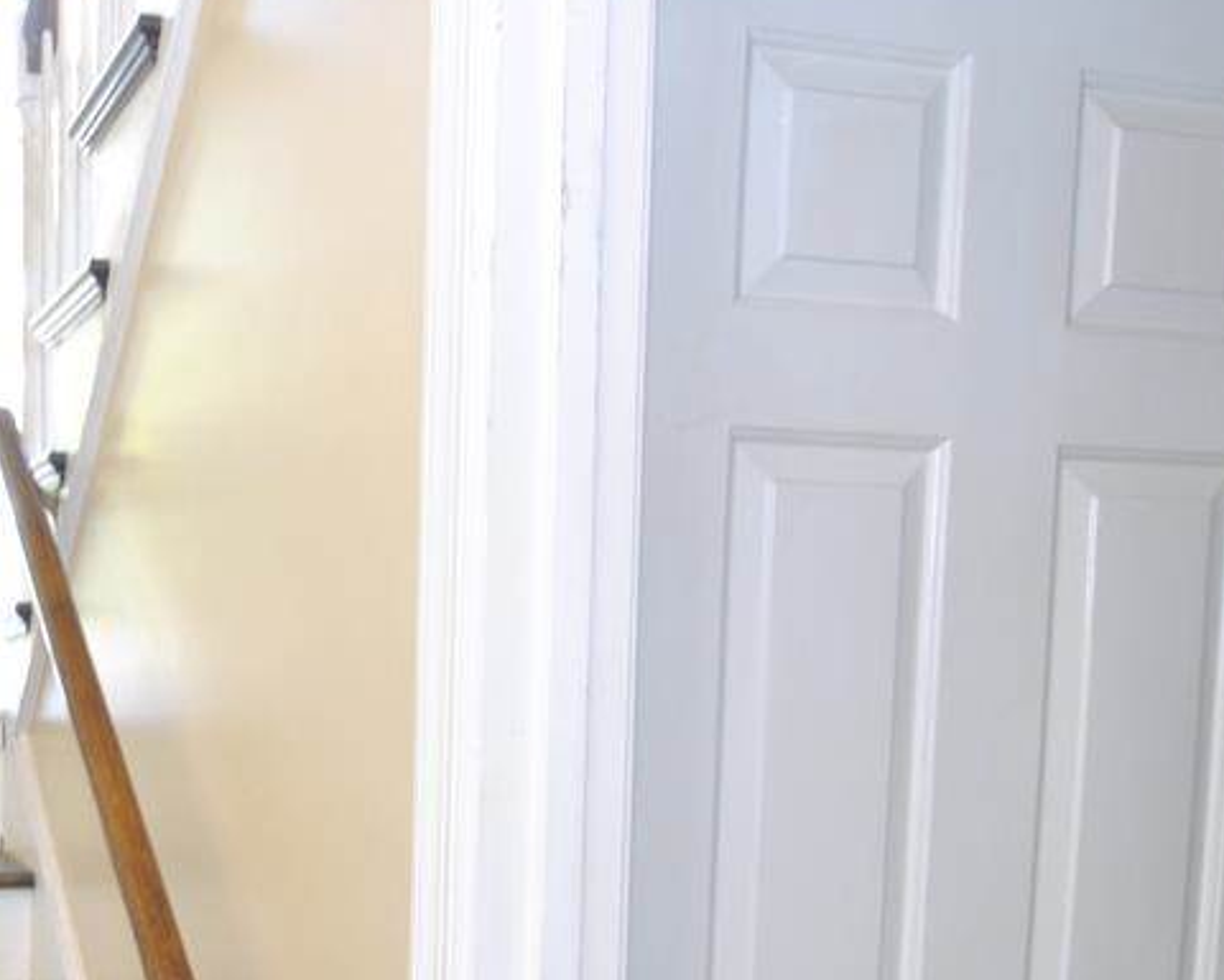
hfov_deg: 39.4
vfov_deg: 33.1
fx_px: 1594
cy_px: 796
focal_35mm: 44
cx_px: 156
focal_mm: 10
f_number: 4
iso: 400
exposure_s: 1/15
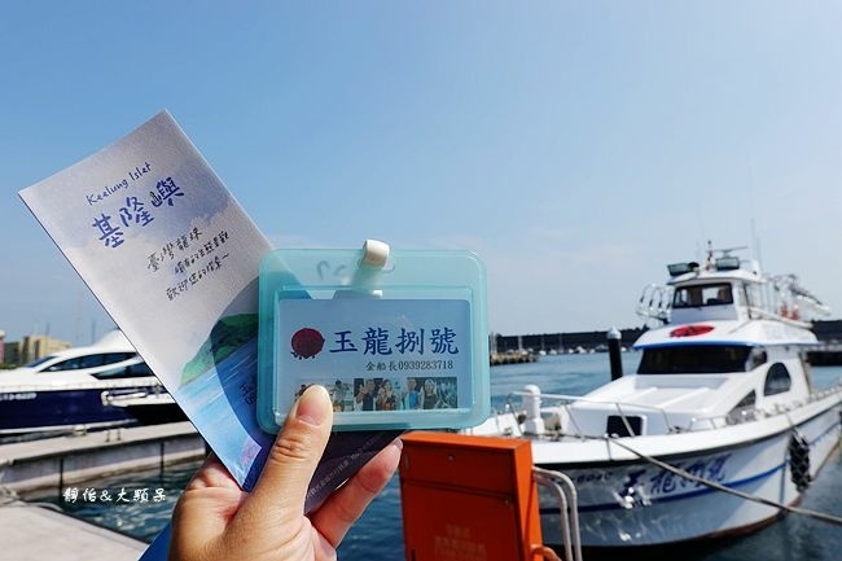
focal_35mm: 24
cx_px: 421
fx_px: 561
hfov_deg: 73.8
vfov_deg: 53.1
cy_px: 280
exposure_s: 1/1000
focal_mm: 9
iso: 125
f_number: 5
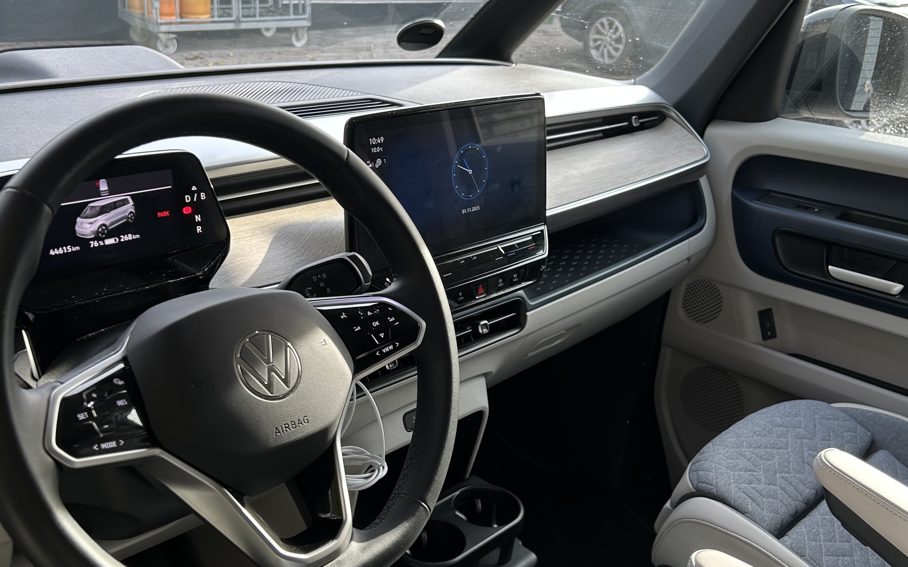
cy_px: 352
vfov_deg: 34.3
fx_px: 916
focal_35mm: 37
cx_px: 456
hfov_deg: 52.7
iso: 40
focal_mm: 5.7
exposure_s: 1/200
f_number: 1.5
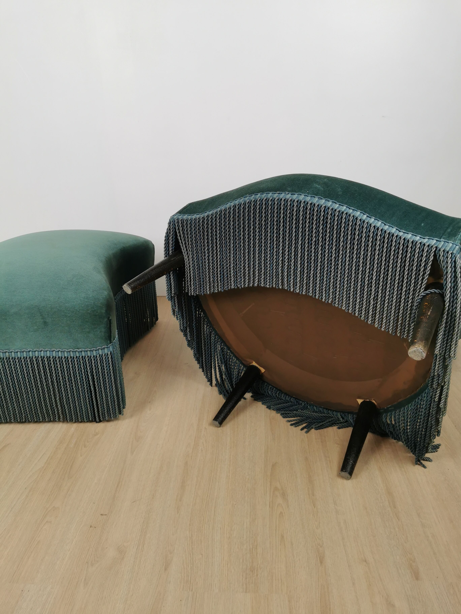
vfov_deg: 65.3
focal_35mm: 27
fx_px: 479
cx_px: 230
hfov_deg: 51.4
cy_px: 307
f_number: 1.6
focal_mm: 5.56
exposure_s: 1/100
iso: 80
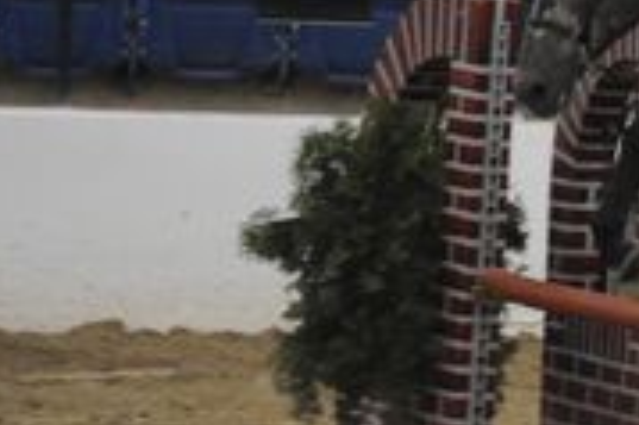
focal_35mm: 714
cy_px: 171
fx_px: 12662
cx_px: 871
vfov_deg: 1.9
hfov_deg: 2.9
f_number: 2.8
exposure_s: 1/400
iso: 6400
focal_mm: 200
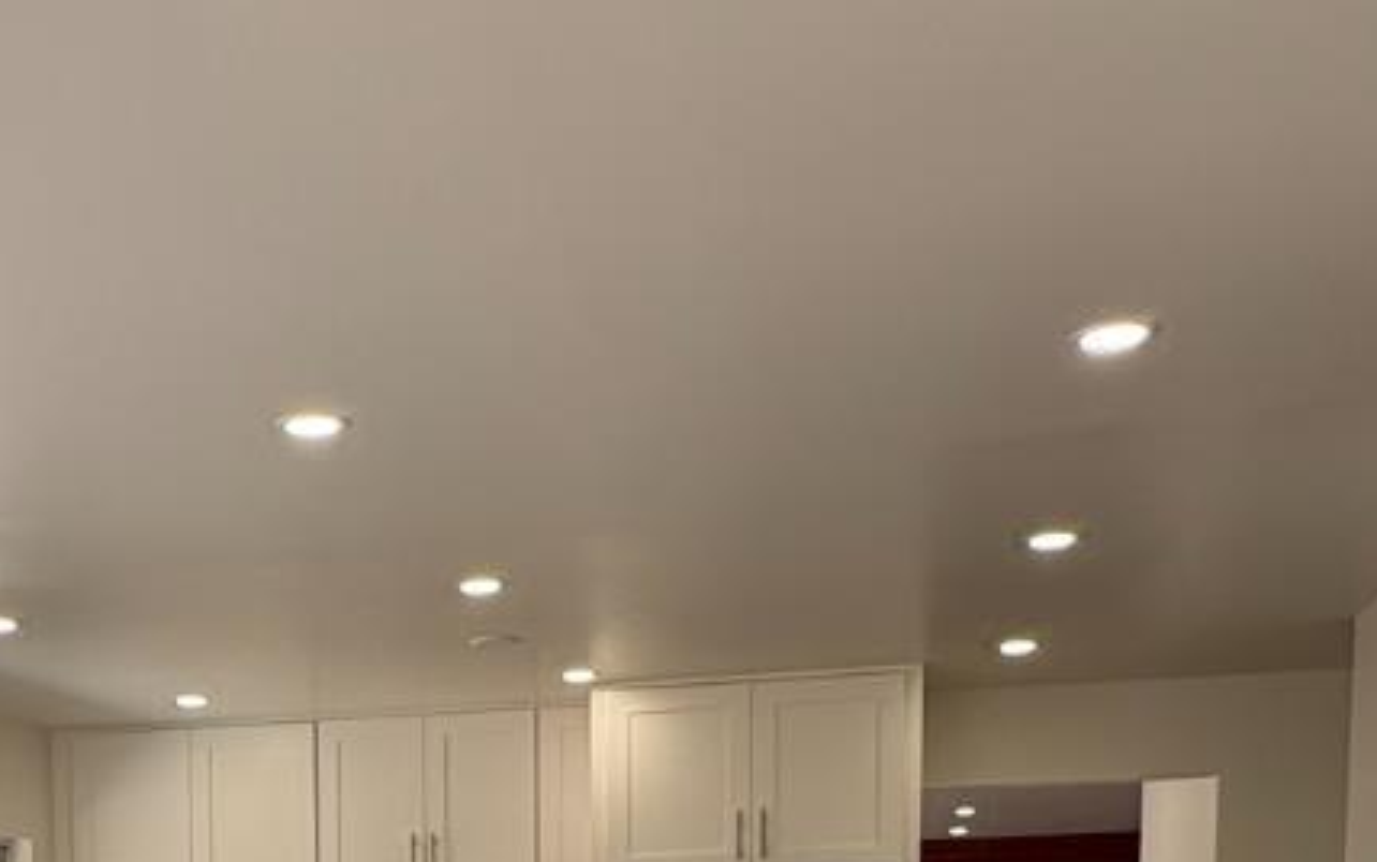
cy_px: 1240
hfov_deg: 37.8
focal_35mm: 52
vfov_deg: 21.5
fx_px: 1952
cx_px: 325
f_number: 2.2
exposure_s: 1/151
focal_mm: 2.22
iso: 64
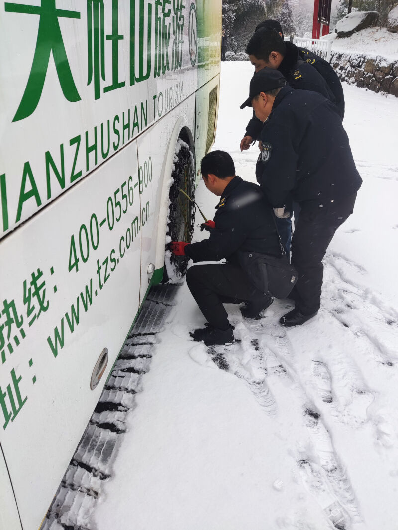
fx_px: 383
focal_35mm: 25
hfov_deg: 54.9
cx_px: 199
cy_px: 265
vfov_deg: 69.4
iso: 50
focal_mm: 4.71
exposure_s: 1/143
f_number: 1.79
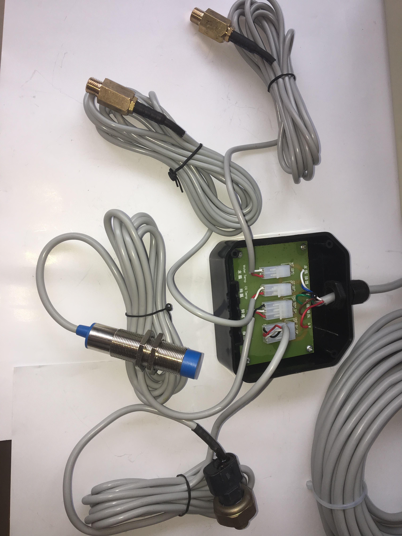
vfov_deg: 61.7
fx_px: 449
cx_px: 201
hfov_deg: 48.2
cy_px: 268
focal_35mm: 29
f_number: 2.2
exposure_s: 1/102
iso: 25
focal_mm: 4.15
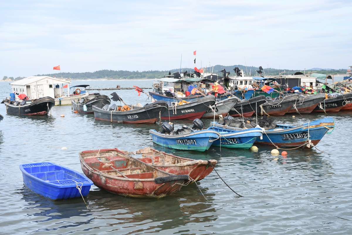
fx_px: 655
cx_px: 176
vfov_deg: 20.3
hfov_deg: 30.1
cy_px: 118
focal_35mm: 67
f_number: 6.3
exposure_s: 1/200
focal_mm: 45
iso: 200
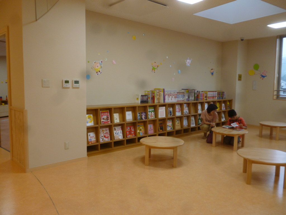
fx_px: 231
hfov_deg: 63.4
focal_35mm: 28
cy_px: 108
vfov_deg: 49.7
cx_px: 143
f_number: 3.1
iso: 125
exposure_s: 1/60
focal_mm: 5
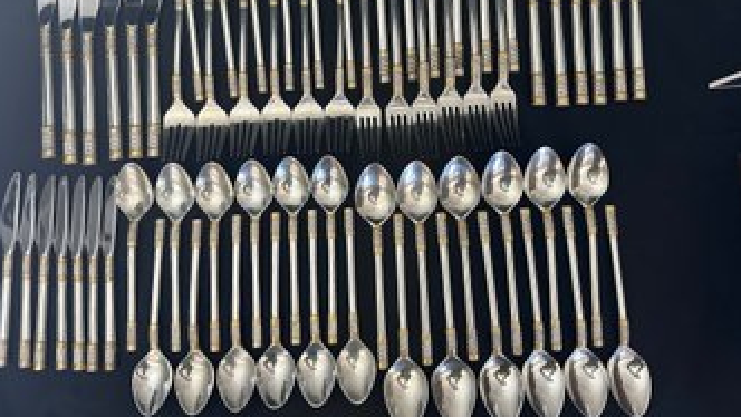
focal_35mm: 27
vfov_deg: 42.5
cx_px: 367
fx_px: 531
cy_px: 151
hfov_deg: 69.8
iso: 200
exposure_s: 1/60
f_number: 1.78
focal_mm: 6.86
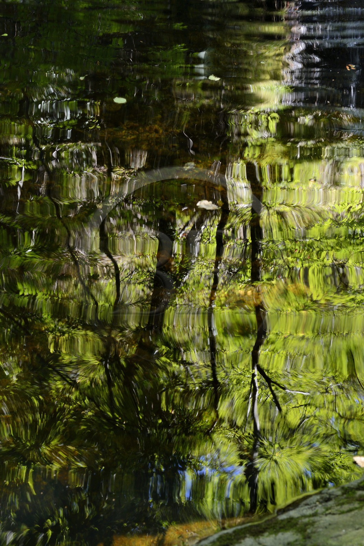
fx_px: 1062
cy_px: 273
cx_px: 182
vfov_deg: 28.8
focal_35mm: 70
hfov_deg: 19.4
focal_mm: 70
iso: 800
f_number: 13
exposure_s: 1/15
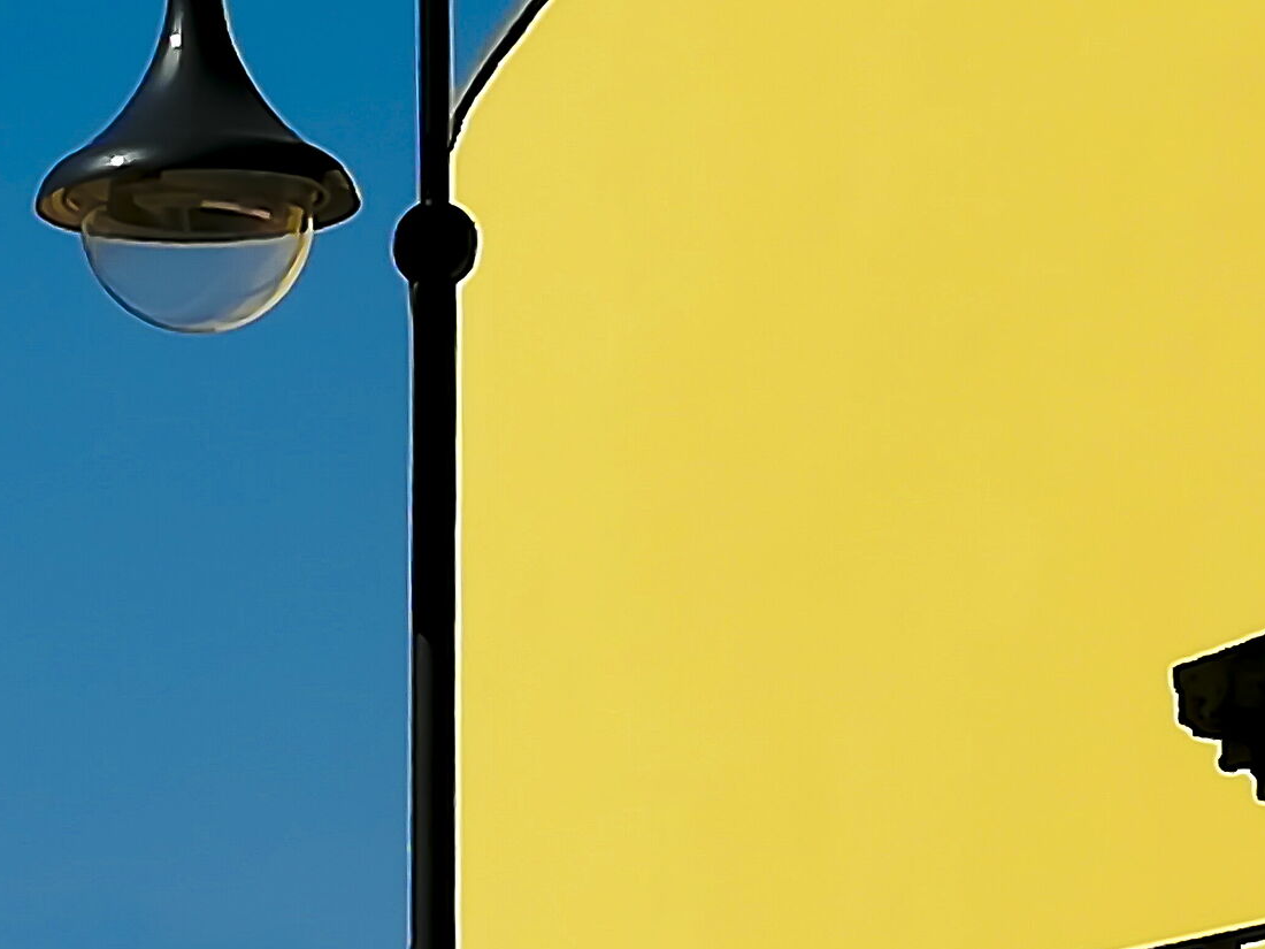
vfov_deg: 6.5
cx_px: 761
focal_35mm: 227
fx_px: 8295
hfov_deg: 8.7
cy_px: 51
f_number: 2.2
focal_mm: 3.81
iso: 50
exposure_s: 1/2400
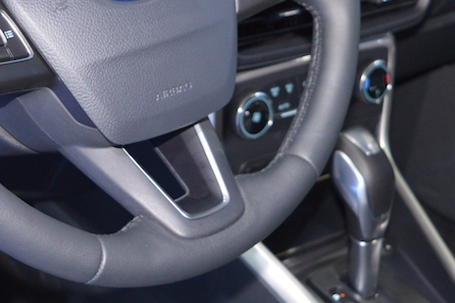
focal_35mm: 91
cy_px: 3
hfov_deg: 22.1
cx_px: 96
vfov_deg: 14.8
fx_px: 1150
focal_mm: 22
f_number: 4
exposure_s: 1/15
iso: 720
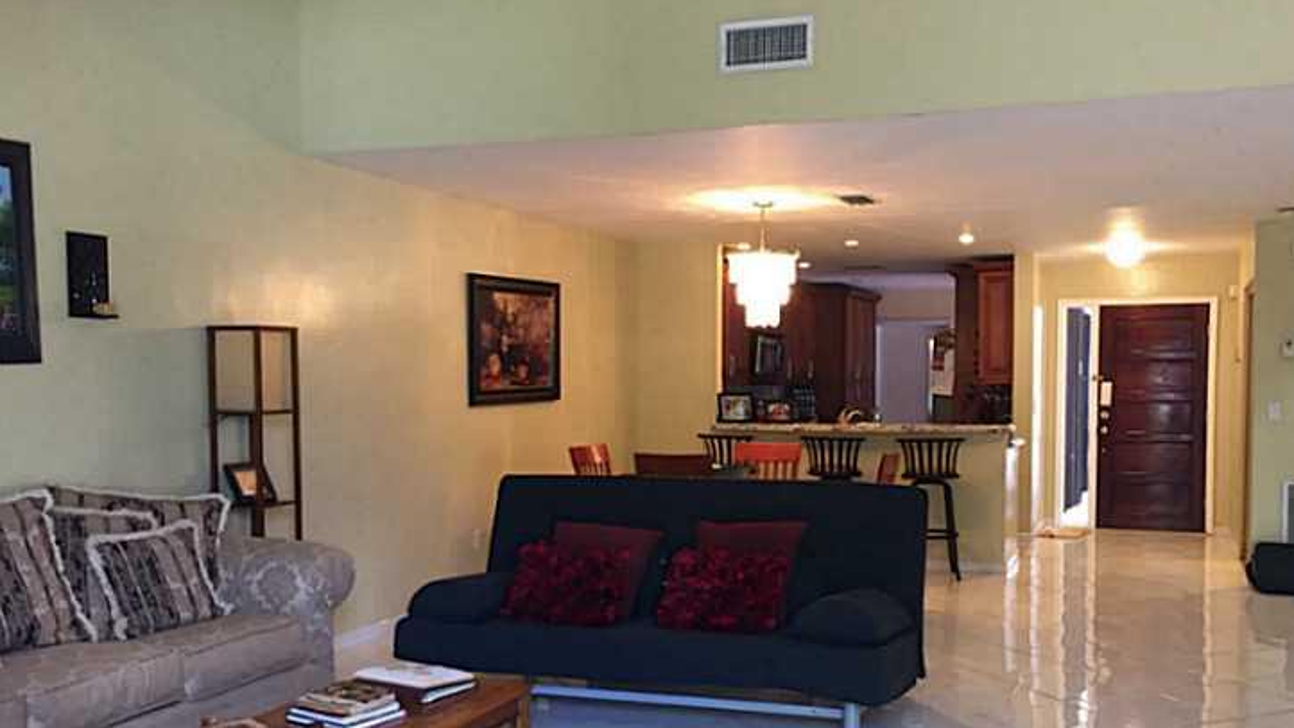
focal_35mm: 35
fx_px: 1201
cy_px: 436
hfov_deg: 56.5
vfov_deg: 33.6
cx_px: 715
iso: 100
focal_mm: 4.15
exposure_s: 1/30
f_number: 2.2
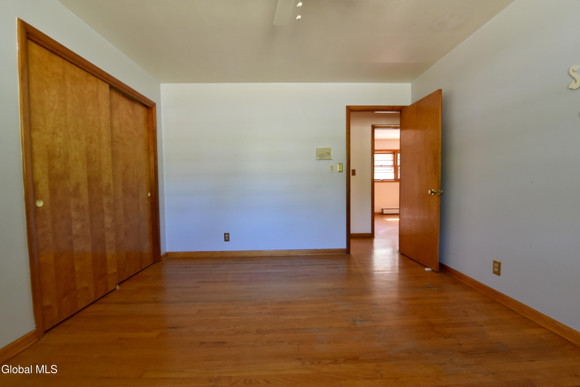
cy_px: 194
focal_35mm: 14
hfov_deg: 104.2
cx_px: 290
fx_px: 226
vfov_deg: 81.3
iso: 800
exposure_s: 1/8
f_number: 11
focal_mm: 14
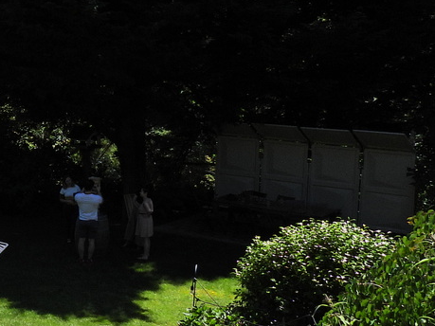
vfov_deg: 21.9
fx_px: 842
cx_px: -145
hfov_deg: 24.8
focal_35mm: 67
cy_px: 140
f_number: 2.8
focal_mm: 4.3
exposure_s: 1/1250
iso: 100
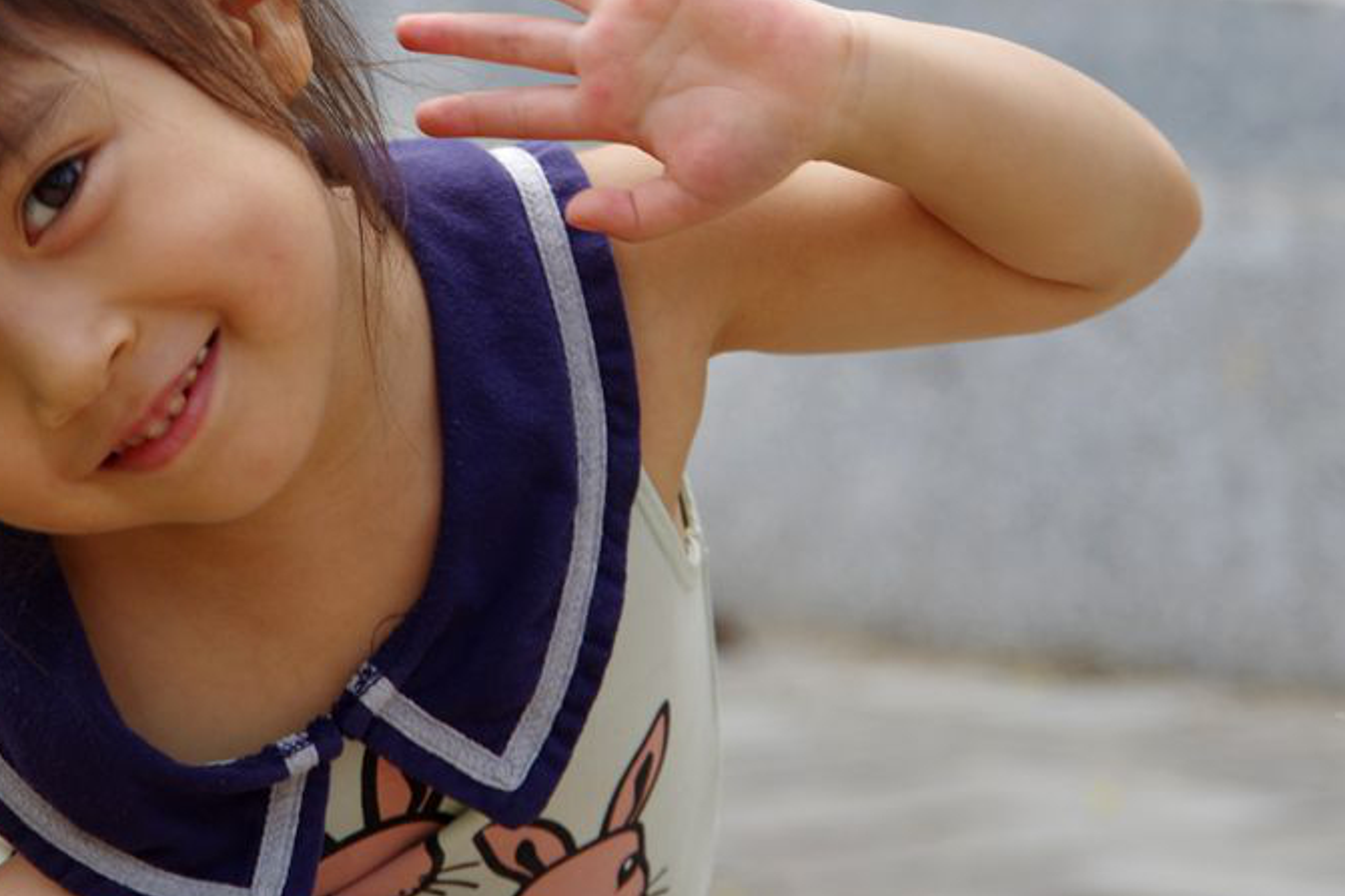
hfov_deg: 5.7
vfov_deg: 3.8
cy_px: 180
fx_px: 13483
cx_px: 501
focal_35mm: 361
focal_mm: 135
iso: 100
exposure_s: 1/160
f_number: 5.6
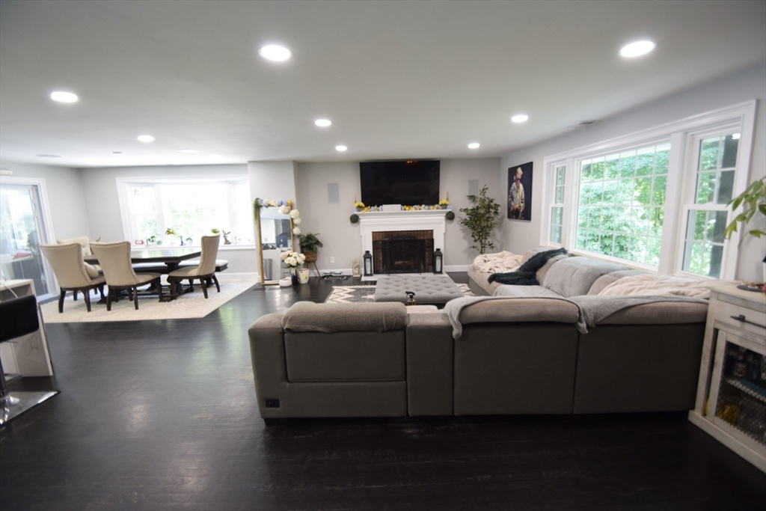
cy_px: 256
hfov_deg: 100.4
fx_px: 319
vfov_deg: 77.3
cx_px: 383
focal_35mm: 15
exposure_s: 1/60
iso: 900
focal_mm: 10
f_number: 3.5
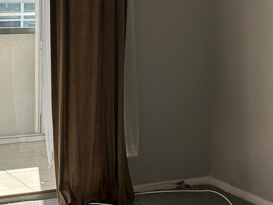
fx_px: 852
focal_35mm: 108
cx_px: 73
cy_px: 36
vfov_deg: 13.6
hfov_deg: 18.1
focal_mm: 6.86
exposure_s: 1/2160
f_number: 1.78
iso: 100
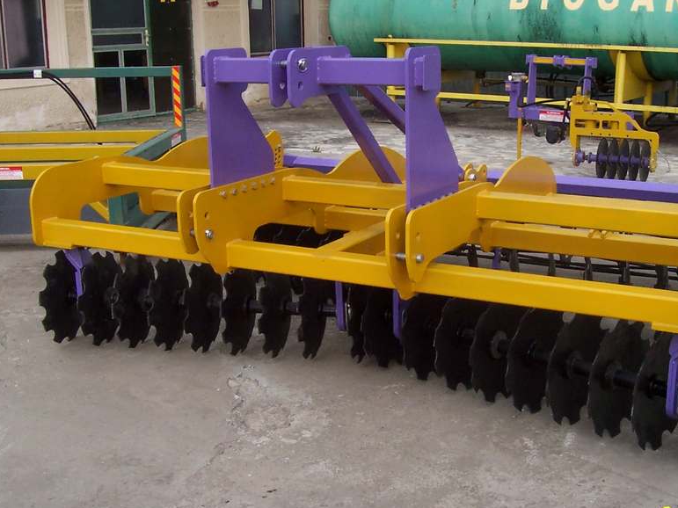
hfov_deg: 39.4
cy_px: 272
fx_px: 940
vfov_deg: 30.2
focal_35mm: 48
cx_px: 419
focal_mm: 5.6
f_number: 5.6
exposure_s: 1/180
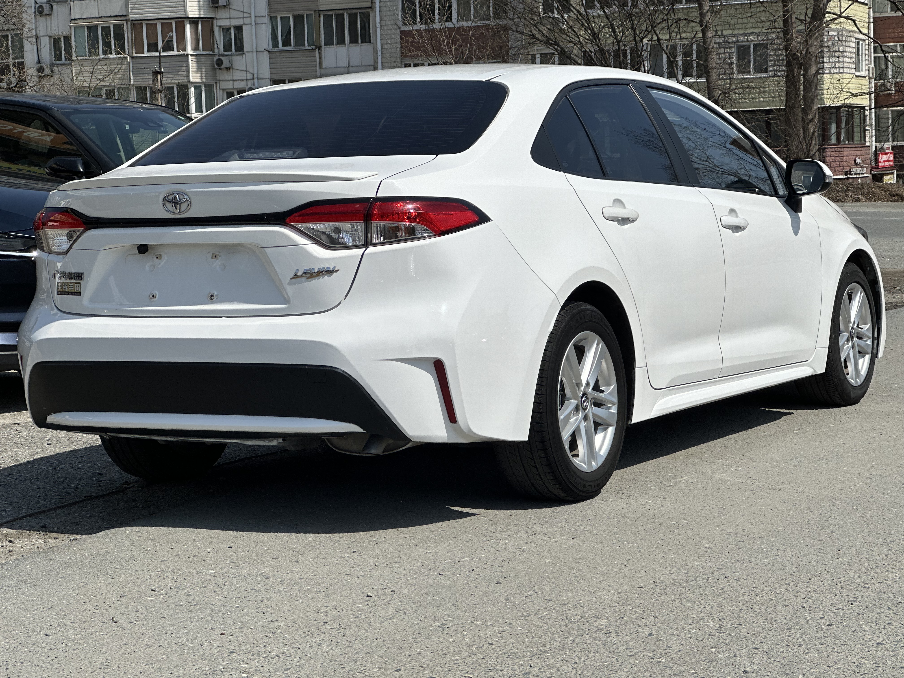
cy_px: 339
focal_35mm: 77
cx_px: 452
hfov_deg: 25.3
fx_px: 2011
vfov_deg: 19.1
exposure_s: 1/1876
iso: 32
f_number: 2.8
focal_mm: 9
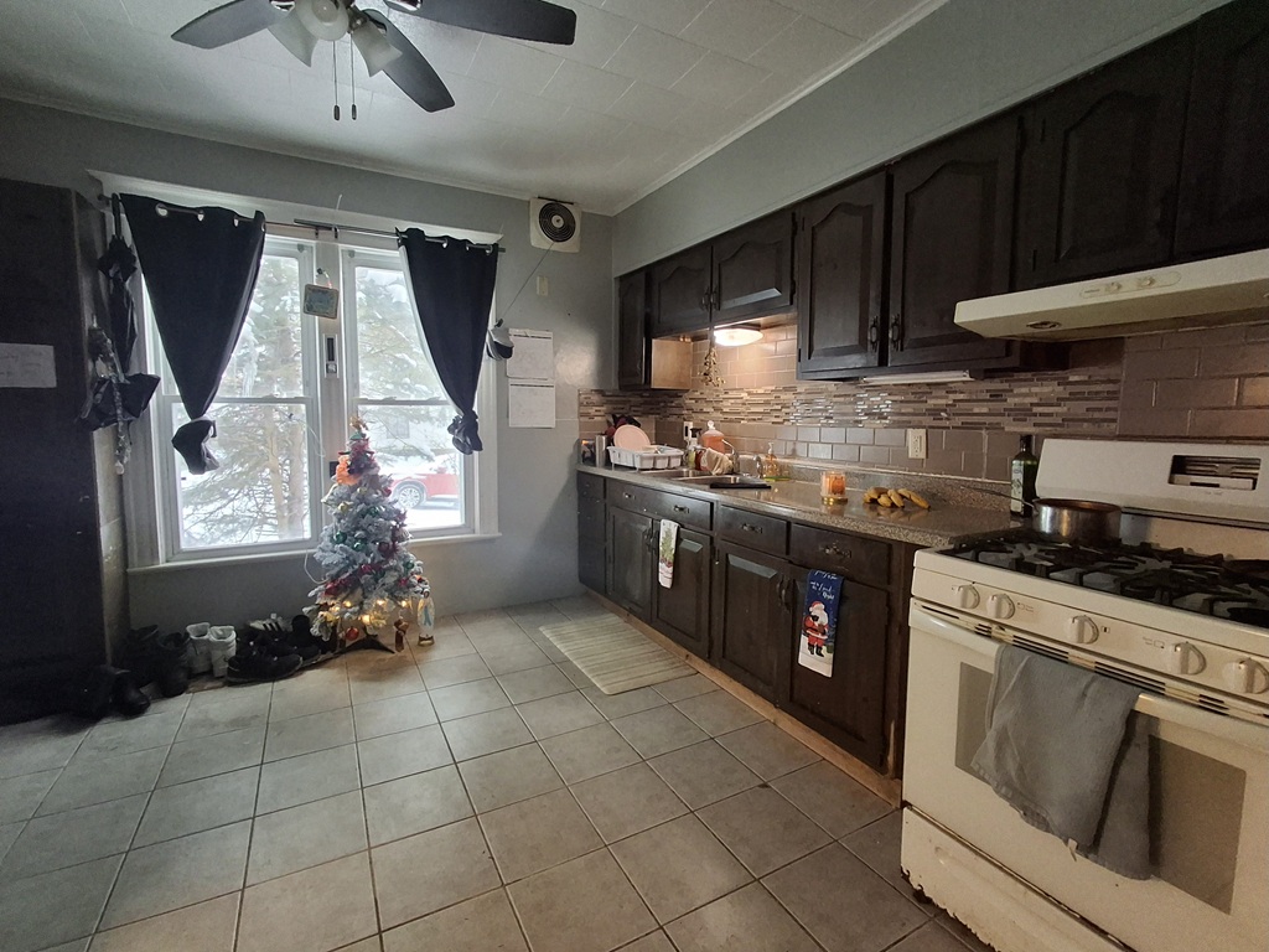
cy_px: 476
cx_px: 634
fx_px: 587
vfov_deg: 78.1
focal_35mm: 16
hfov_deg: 94.5
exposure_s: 1/40
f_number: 2.2
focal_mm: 1.64
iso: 250
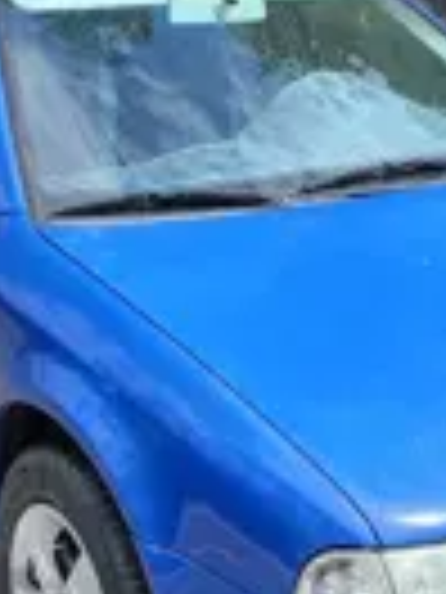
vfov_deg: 24.6
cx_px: 252
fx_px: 1357
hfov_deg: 18.7
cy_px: 202
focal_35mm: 79
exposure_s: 1/357
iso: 20
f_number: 1.8
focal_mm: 3.98
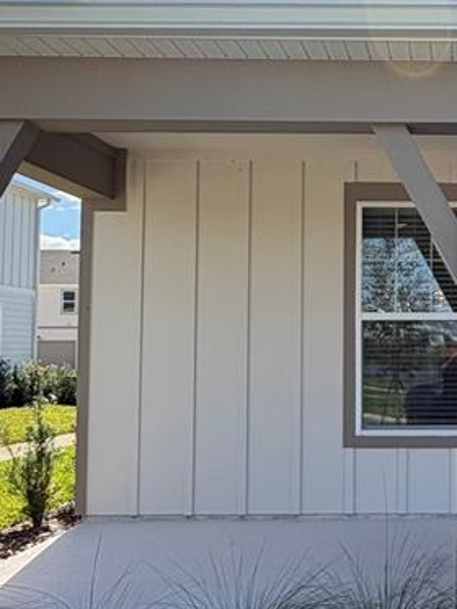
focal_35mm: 45
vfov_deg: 42.1
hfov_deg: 29.7
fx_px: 792
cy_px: 315
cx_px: 473
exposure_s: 1/770
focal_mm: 2.22
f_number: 2.2
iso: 32
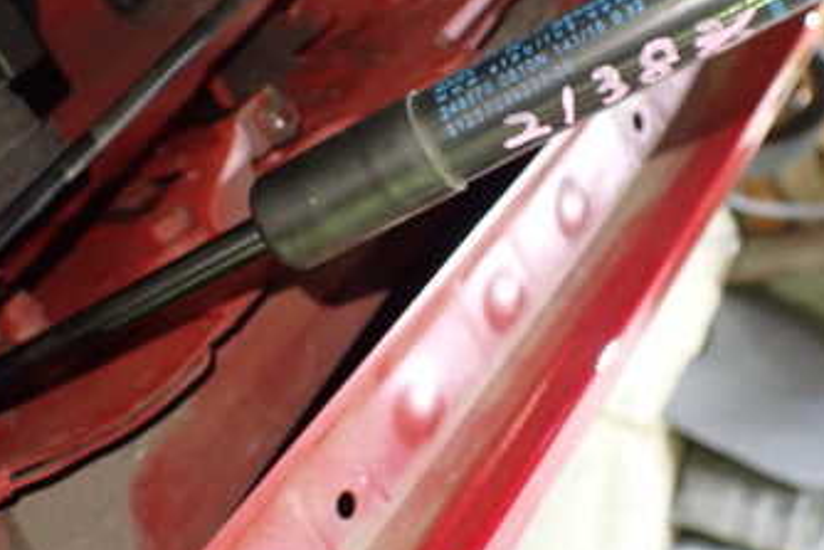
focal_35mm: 56
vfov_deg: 24.1
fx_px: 1282
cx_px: 474
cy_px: 190
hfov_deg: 35.6
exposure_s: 1/30
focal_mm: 5.4
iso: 1000
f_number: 2.3
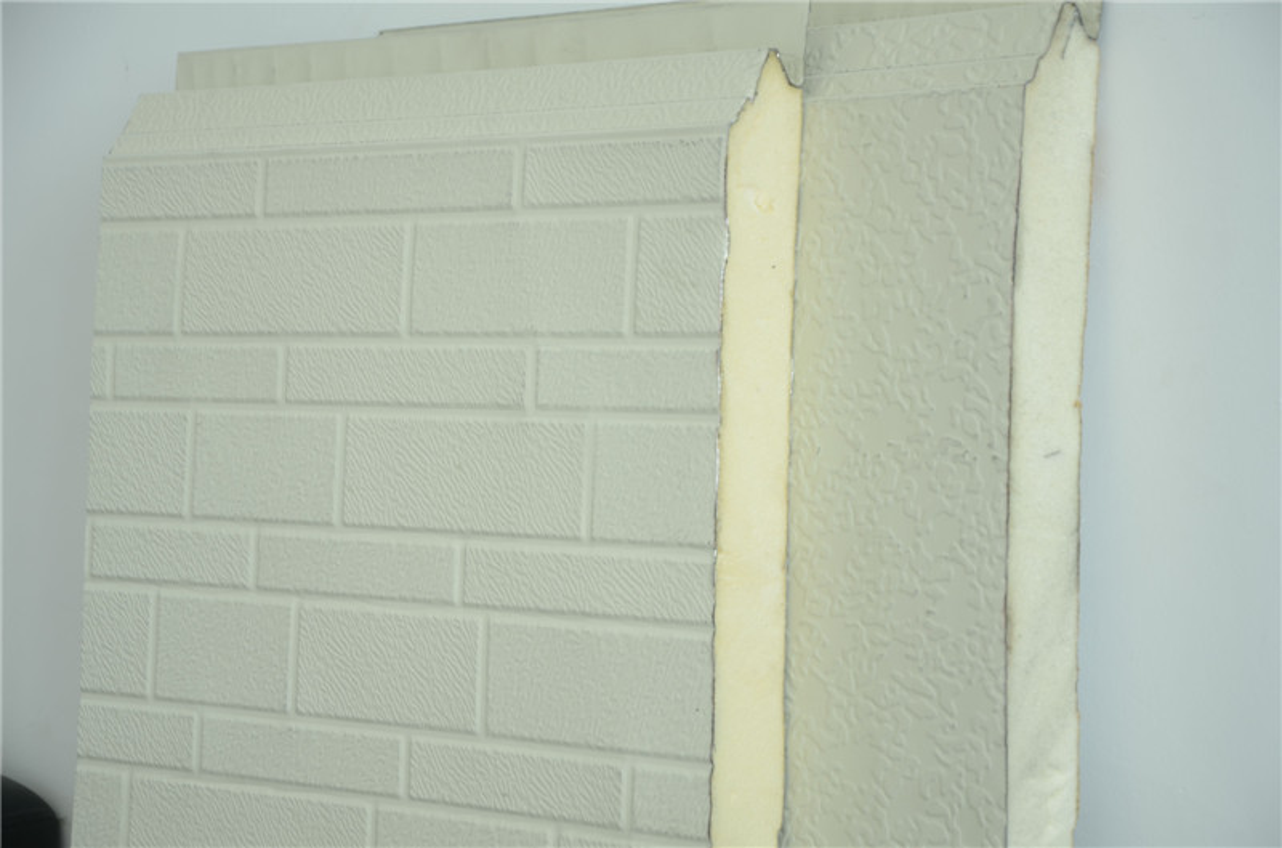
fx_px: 3730
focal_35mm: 105
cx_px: 641
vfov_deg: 13.0
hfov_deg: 19.5
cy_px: 424
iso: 100
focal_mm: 70
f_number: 5.6
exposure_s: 1/10
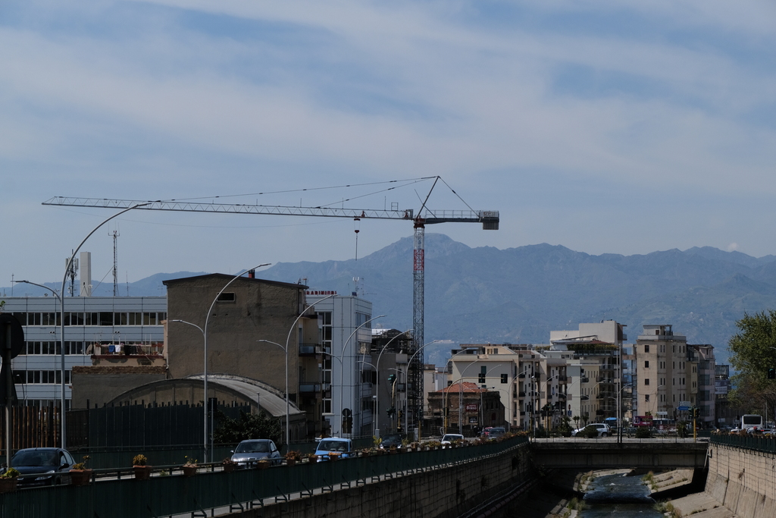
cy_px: 259
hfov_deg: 19.5
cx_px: 388
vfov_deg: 13.0
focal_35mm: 105
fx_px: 2263
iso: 640
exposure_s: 1/2700
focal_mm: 70
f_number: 8
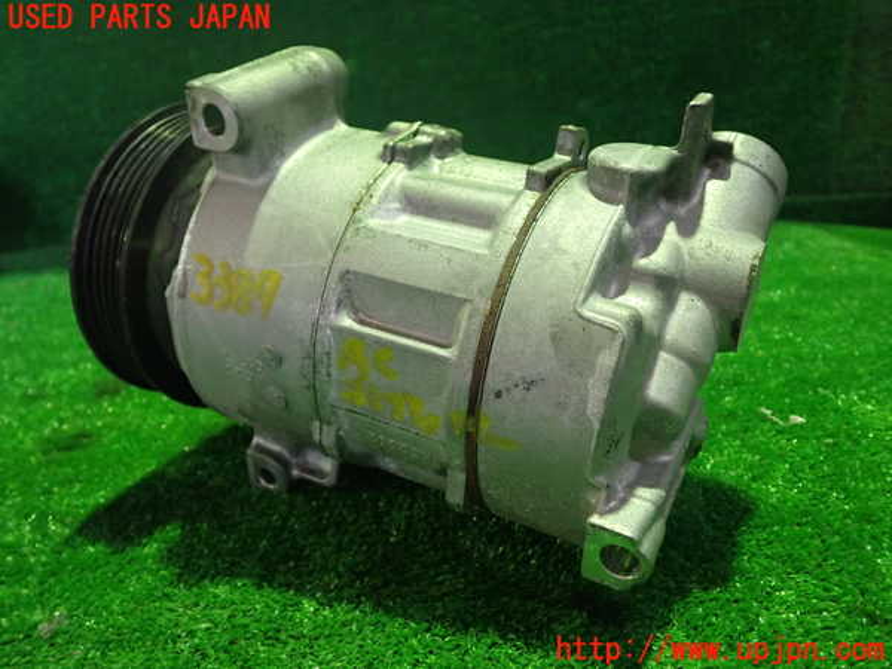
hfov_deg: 60.0
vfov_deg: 46.8
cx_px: 446
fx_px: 773
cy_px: 334
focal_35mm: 30
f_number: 2.3
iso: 800
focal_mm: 5.4
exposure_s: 1/30
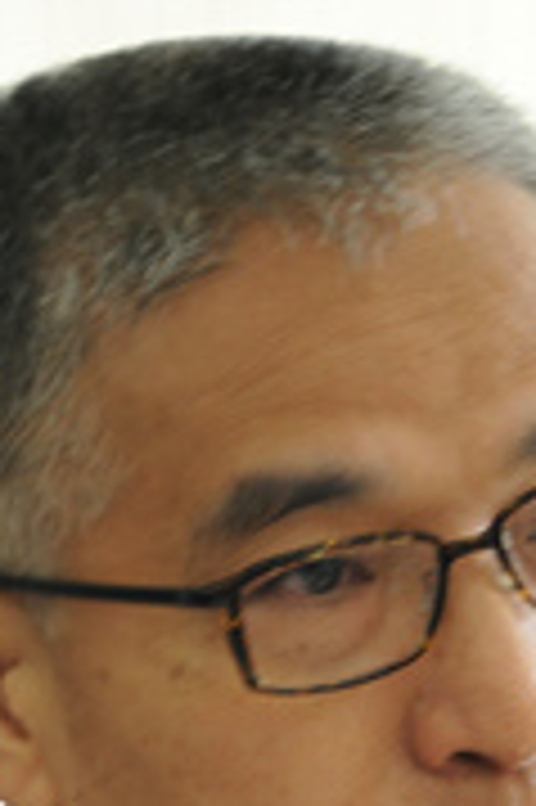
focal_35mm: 1074
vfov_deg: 1.9
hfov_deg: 1.3
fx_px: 24031
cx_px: 293
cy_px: 779
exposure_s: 1/30
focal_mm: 300
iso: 800
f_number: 5.6
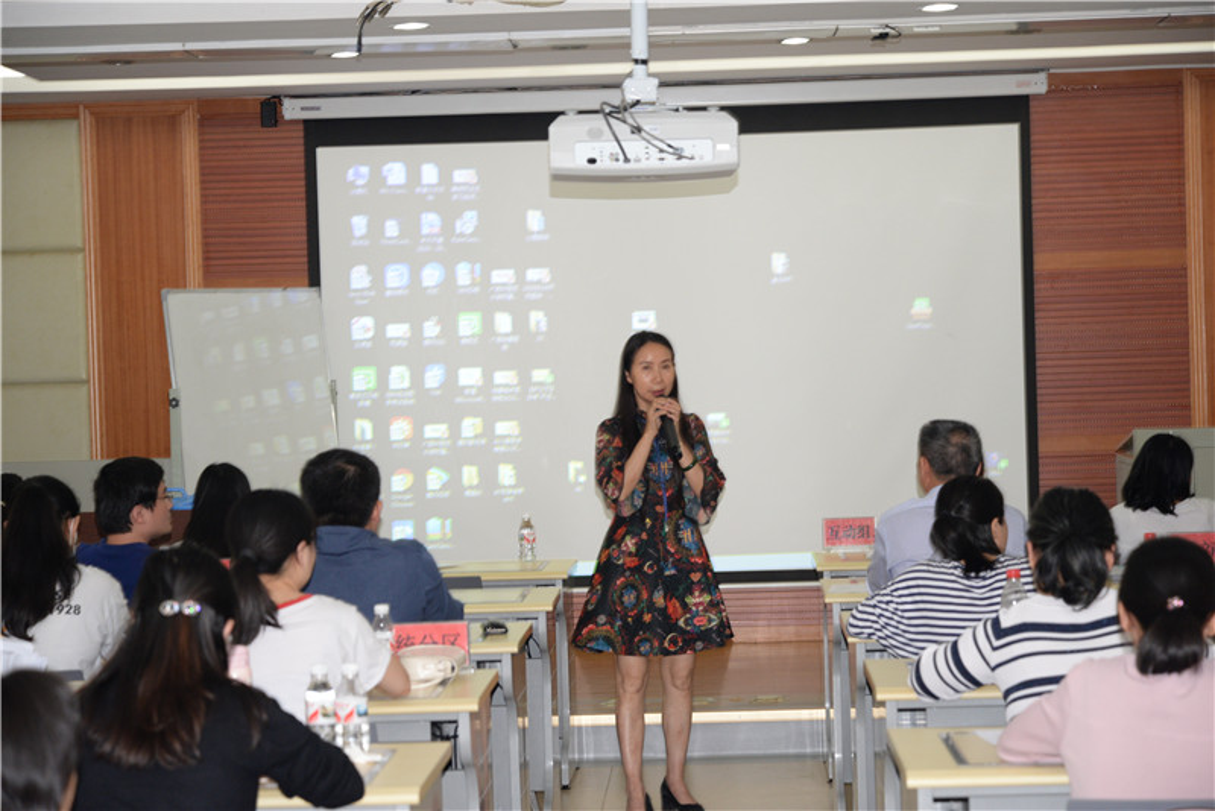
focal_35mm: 85
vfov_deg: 16.1
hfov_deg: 23.9
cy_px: 406
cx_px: 608
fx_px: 2870
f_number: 5
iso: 1250
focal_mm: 85
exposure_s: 1/100
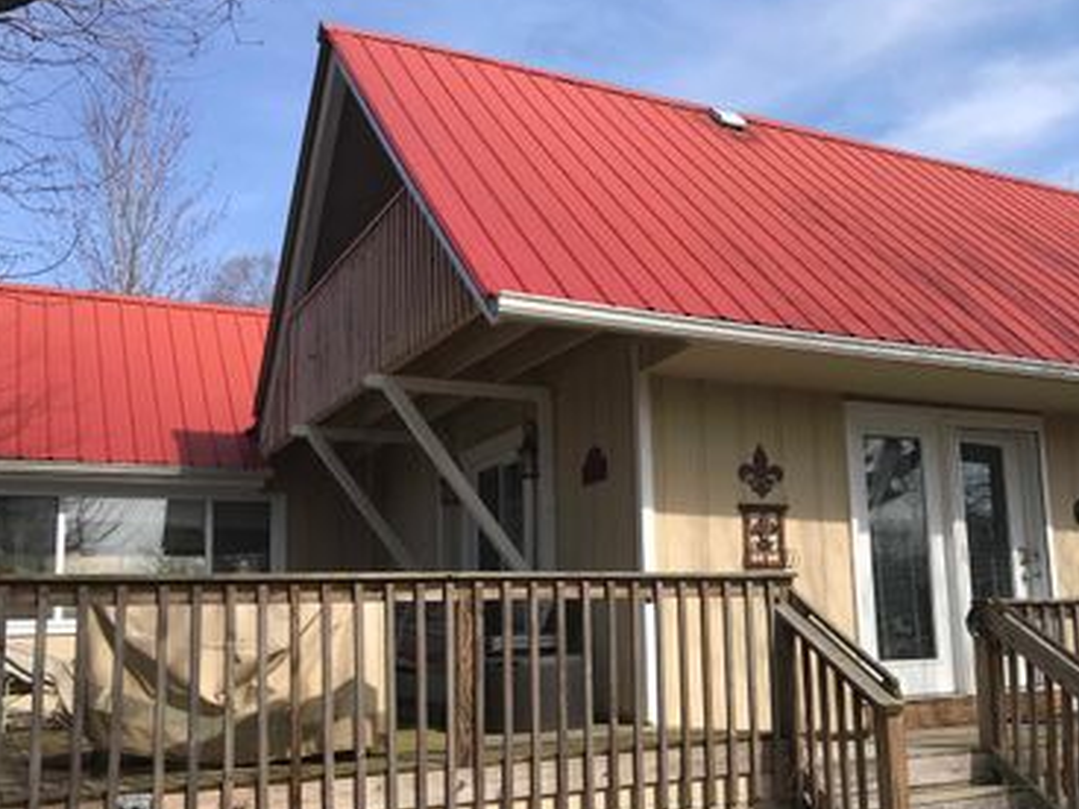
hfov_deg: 48.2
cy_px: 506
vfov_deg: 37.5
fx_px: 1184
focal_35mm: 38
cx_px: 715
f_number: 1.8
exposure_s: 1/1709
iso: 20
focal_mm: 3.99
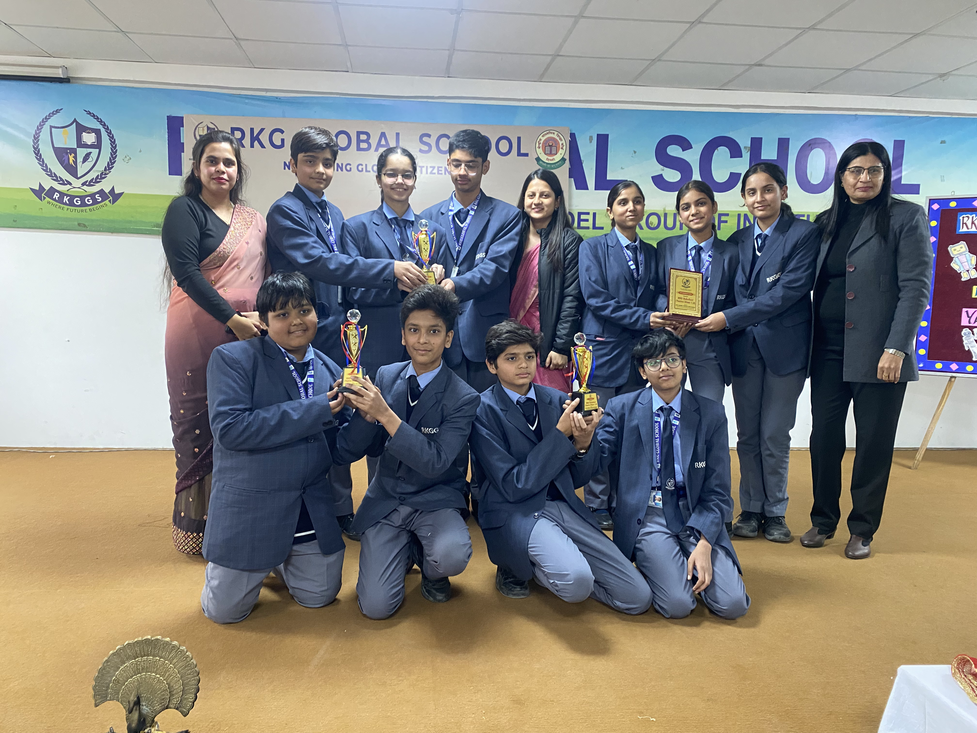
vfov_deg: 53.1
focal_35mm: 26
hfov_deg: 67.3
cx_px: 488
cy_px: 366
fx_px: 734
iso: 500
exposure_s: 1/40
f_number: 1.8
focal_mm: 4.25
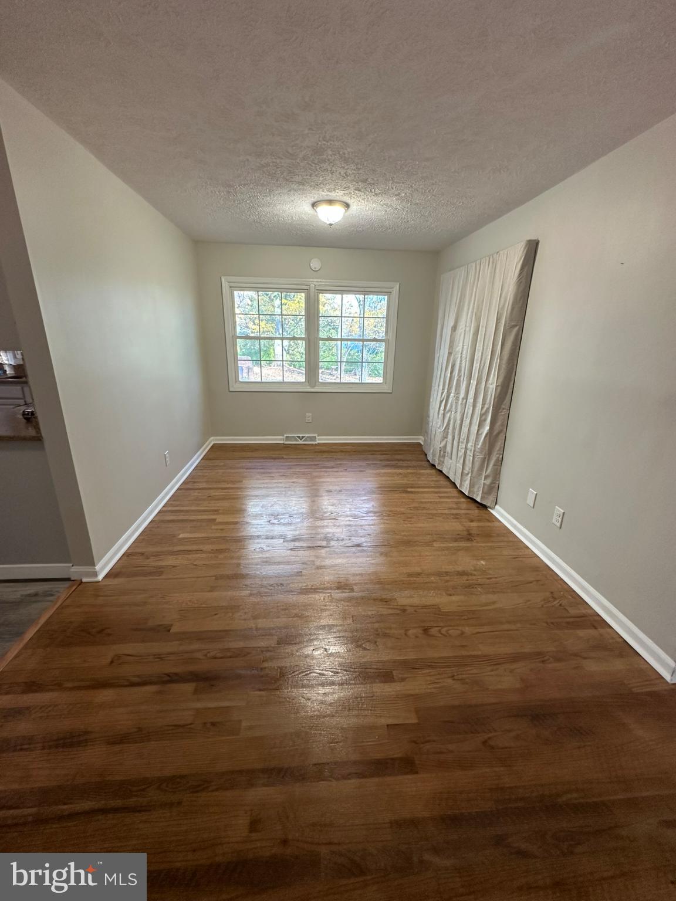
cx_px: 338
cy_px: 450
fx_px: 365
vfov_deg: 102.1
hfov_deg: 85.7
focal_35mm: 14
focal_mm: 2.22
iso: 160
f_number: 2.2
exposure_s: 1/60
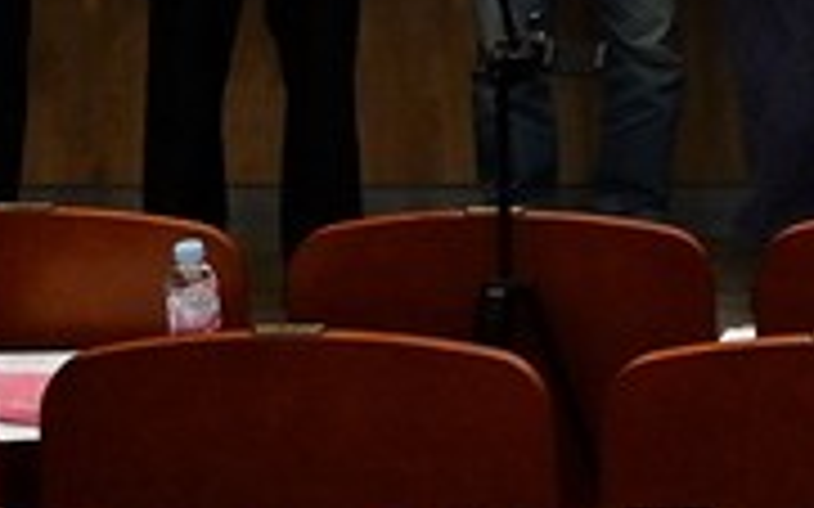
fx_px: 5025
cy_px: -960
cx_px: 1731
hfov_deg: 8.7
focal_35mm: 227
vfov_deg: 5.5
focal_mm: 21
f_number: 4
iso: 400
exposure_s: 1/250
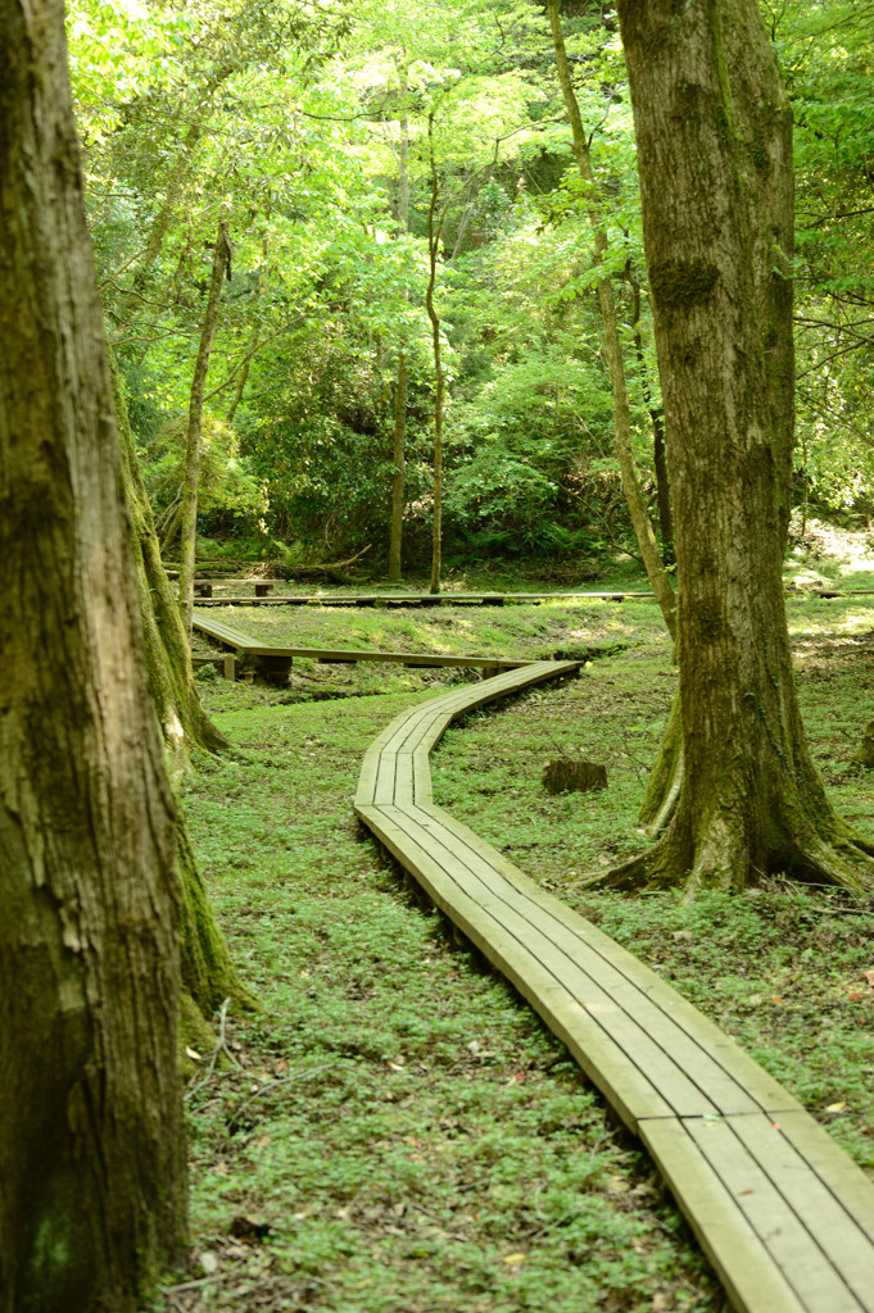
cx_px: 437
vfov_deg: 28.9
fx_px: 2553
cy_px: 656
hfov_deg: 19.4
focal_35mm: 70
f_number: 5
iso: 1250
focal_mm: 70
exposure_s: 1/100
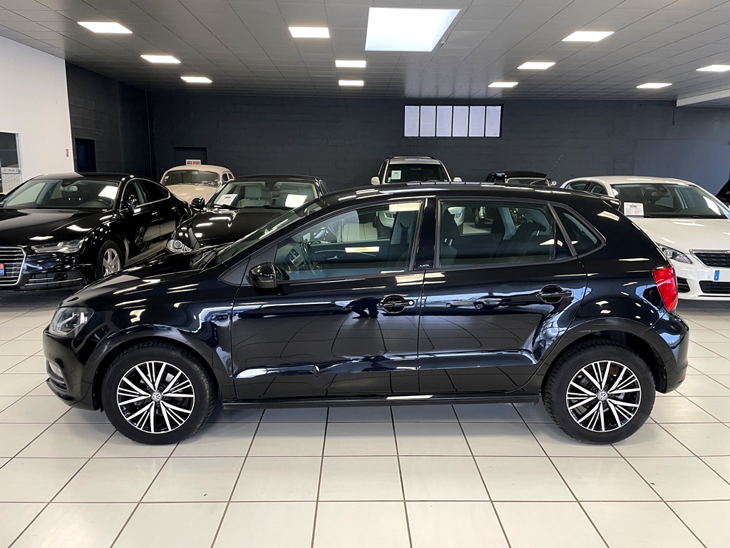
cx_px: 365
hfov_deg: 67.3
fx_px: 548
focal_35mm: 26
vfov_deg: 53.1
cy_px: 274
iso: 125
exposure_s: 1/71
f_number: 1.6
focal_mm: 4.2
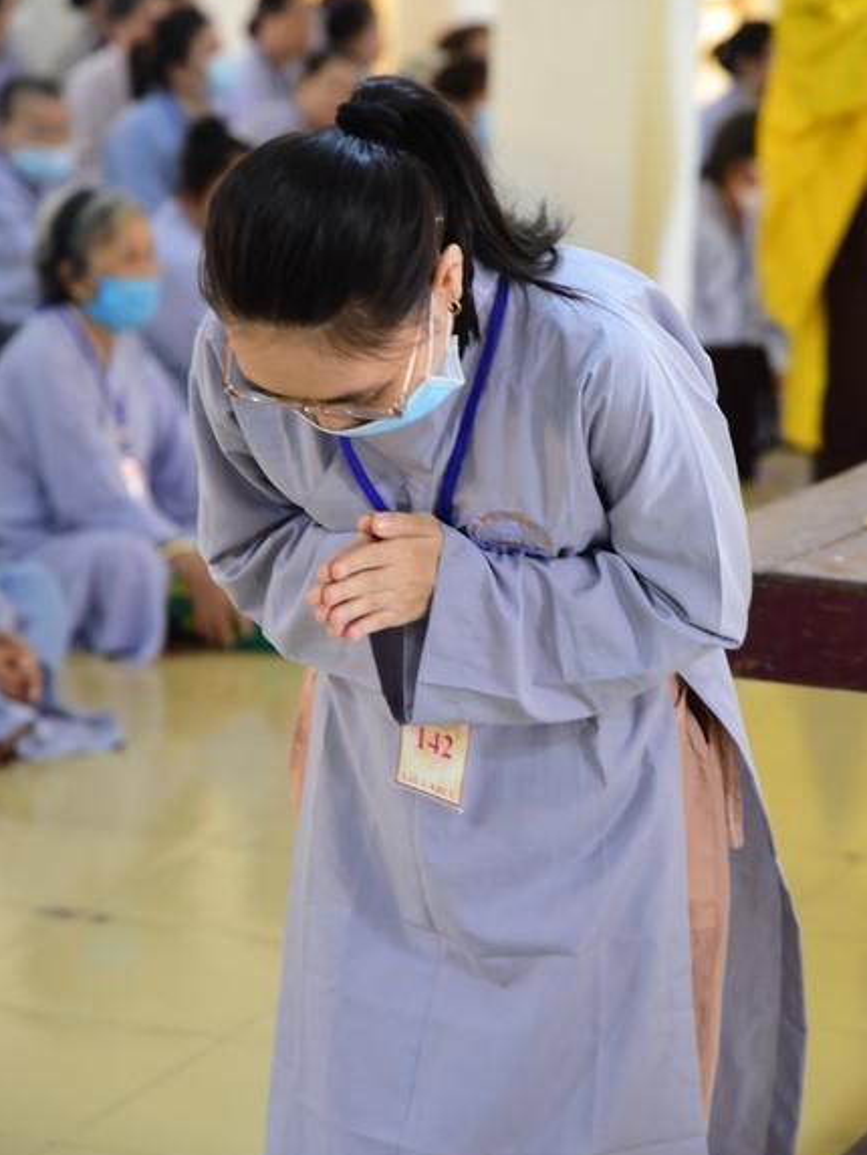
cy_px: 518
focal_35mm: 131
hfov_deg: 11.3
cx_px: 434
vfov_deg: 15.0
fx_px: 4373
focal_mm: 120
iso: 2500
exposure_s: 1/40
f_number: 5
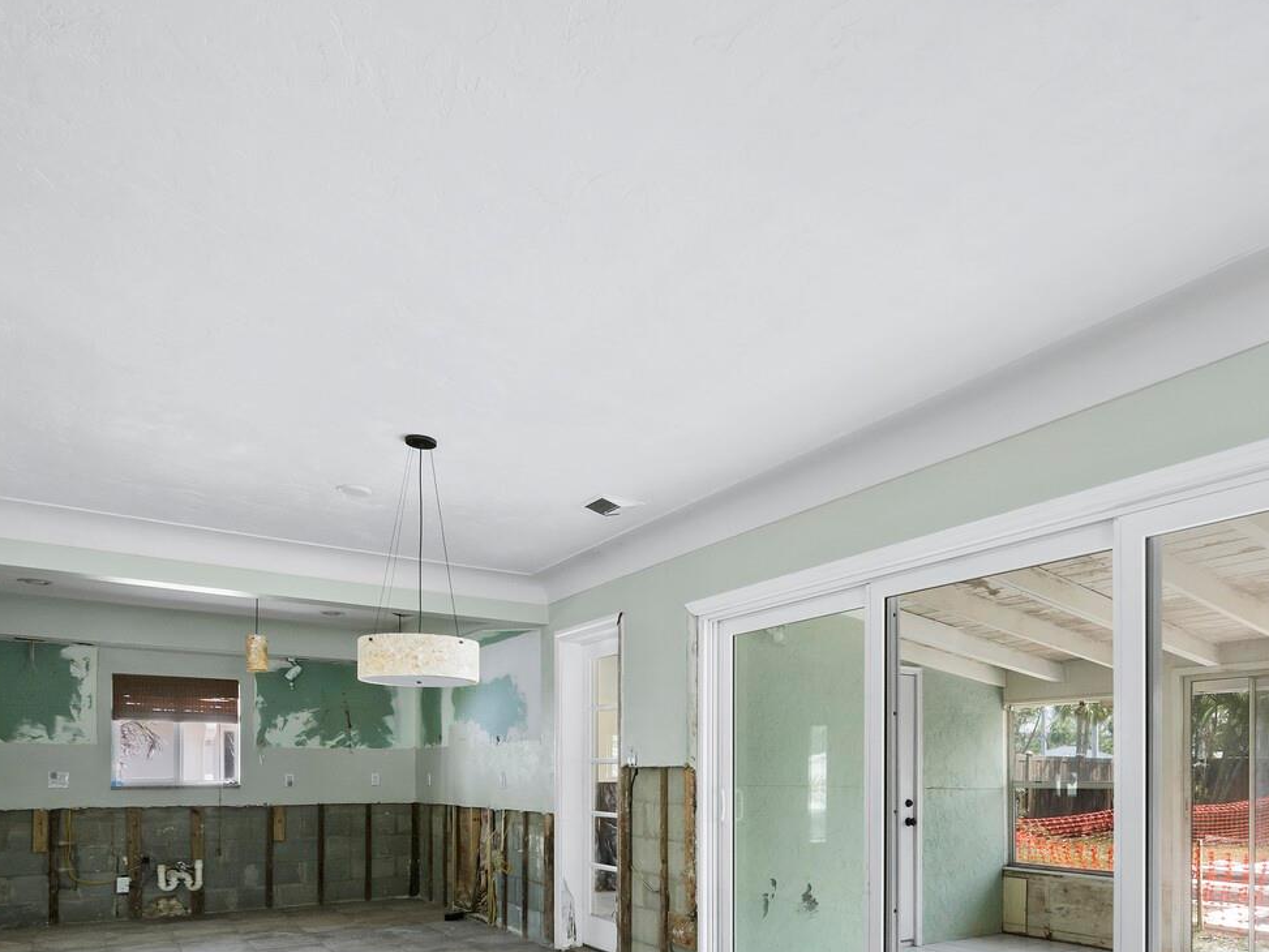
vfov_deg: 54.7
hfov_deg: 73.2
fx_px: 843
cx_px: 756
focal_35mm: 23
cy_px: 766
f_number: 11
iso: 400
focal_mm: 7
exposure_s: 1/6
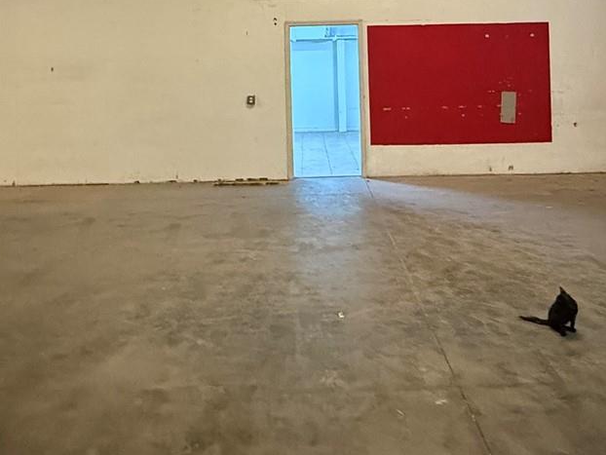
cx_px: 312
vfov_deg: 36.8
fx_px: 630
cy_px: 35
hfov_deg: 51.3
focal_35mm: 36
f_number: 2.2
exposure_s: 1/60
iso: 1000
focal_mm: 2.22
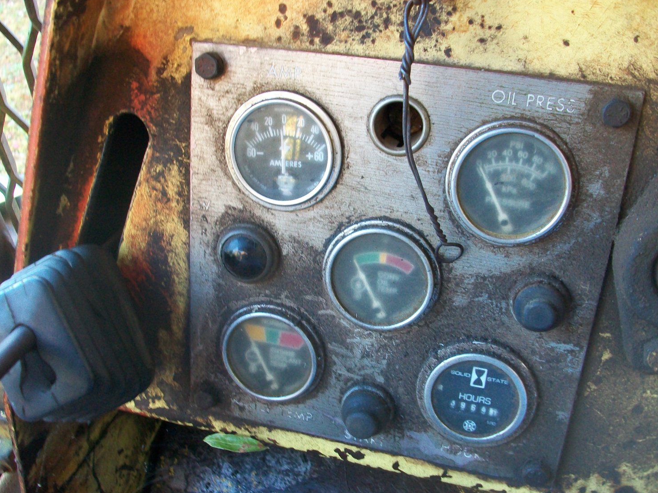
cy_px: 247
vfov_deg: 40.7
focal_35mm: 35
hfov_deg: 52.6
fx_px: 665
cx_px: 336
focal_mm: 5.7
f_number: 2.8
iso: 160
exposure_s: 1/13
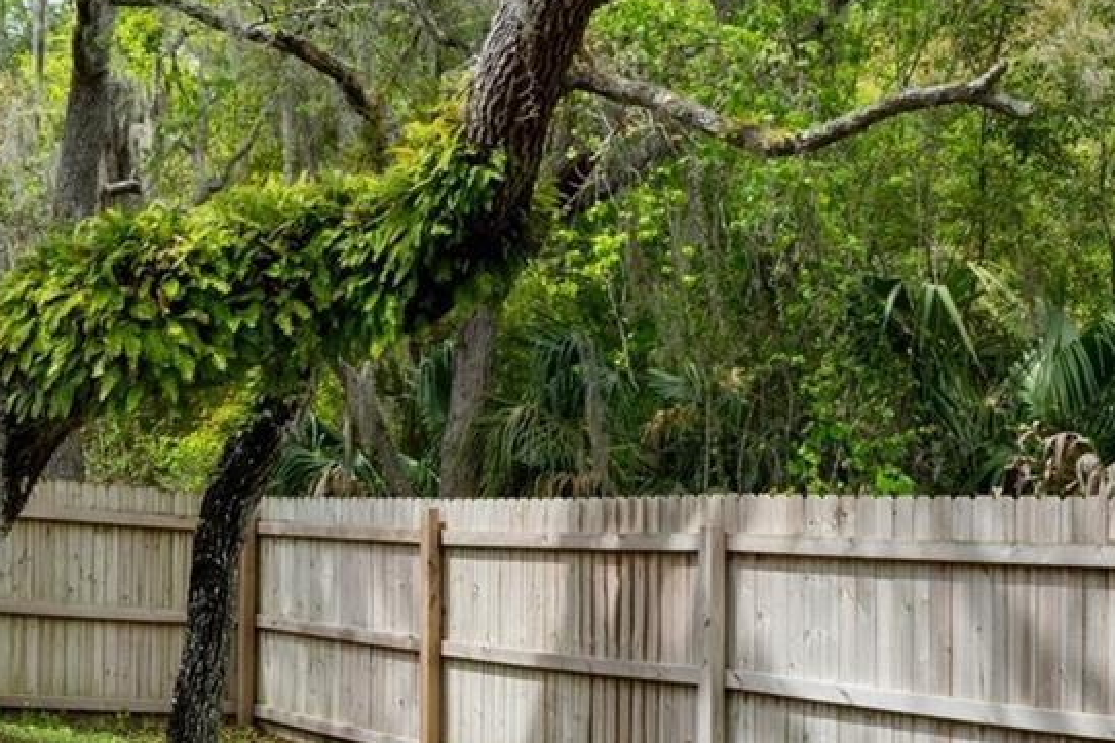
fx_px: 1780
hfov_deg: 31.9
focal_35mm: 57
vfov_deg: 23.5
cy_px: 509
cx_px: -18
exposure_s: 1/90
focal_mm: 13
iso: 250
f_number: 8
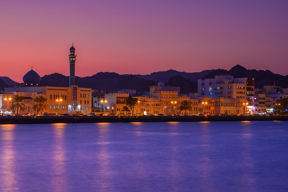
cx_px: 144
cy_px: 96
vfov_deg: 16.1
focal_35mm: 85
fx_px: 680
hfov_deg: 23.9
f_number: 16
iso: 80
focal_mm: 85
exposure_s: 10
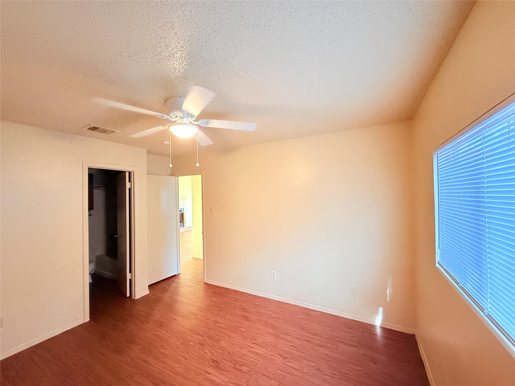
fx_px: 208
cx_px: 258
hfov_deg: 102.1
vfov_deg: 85.7
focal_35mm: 14
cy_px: 193
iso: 1000
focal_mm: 2.22
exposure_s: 1/60
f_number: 2.2
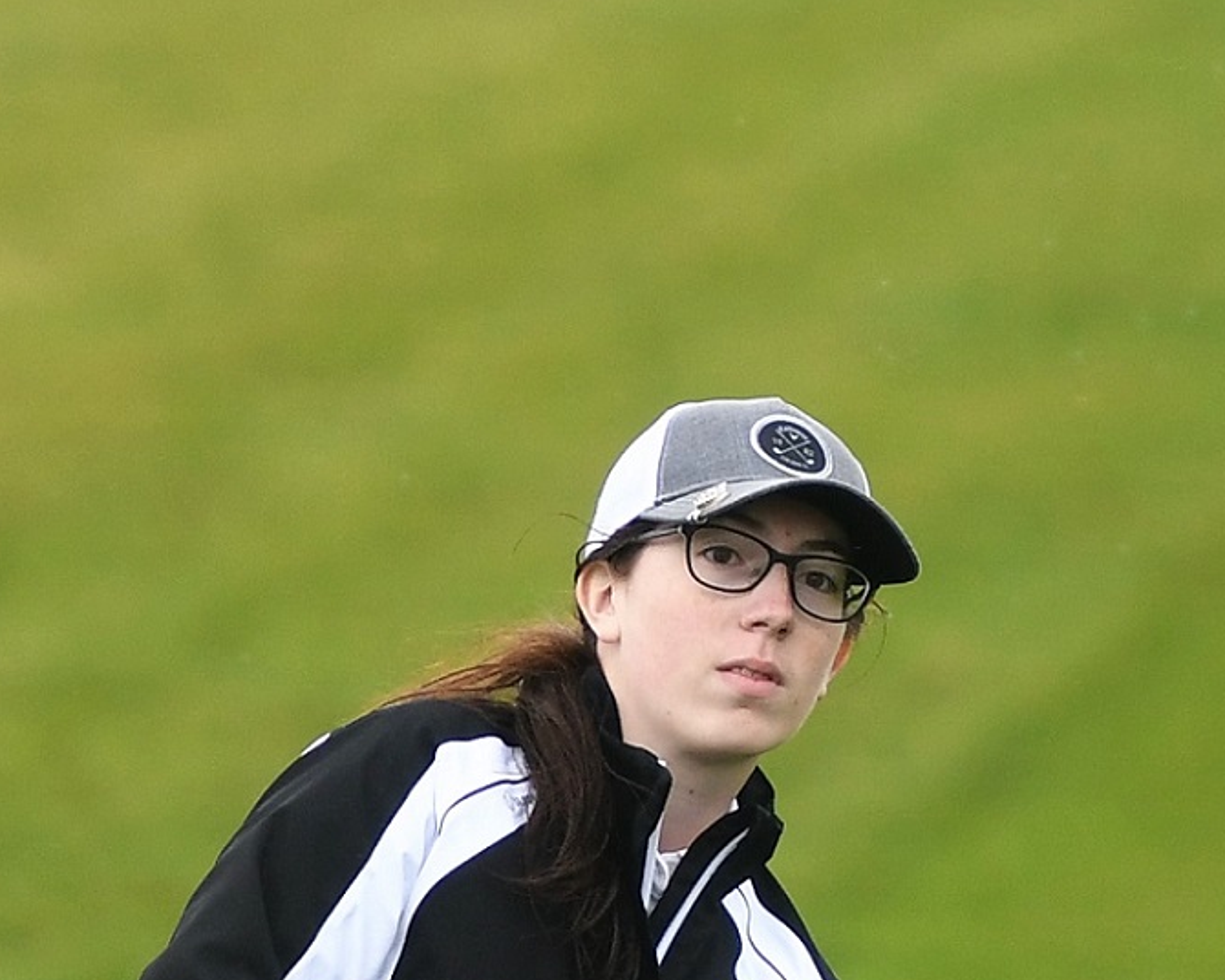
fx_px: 23391
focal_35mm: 645
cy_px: 674
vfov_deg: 2.4
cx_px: 1118
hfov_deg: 3.0
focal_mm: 185
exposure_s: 1/1000
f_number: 2.8
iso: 400
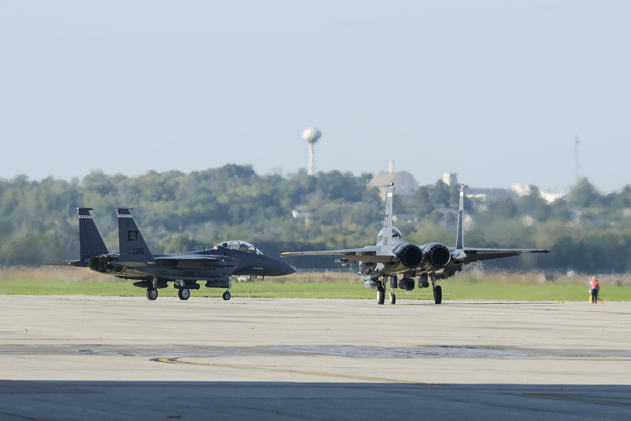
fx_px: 3507
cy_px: 210
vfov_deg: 6.9
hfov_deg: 10.3
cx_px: 316
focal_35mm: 200
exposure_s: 1/2500
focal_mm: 200
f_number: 7.1
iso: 640
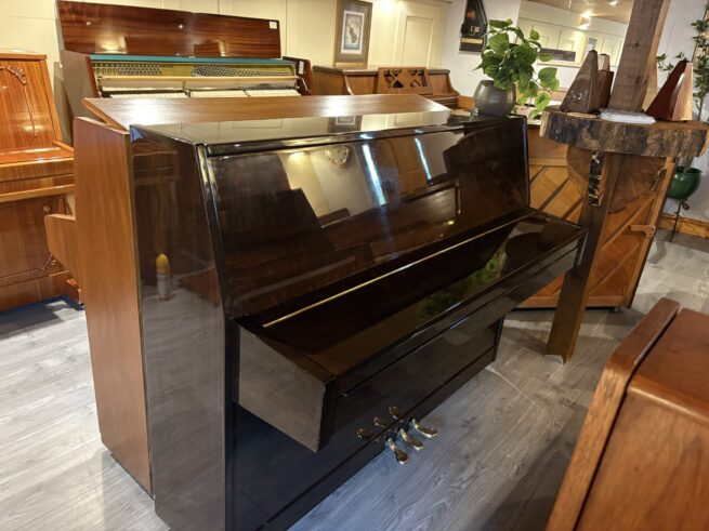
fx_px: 532
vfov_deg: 53.0
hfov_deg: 67.3
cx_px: 354
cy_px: 266
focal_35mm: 26
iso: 640
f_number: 1.6
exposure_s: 1/25
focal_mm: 5.96
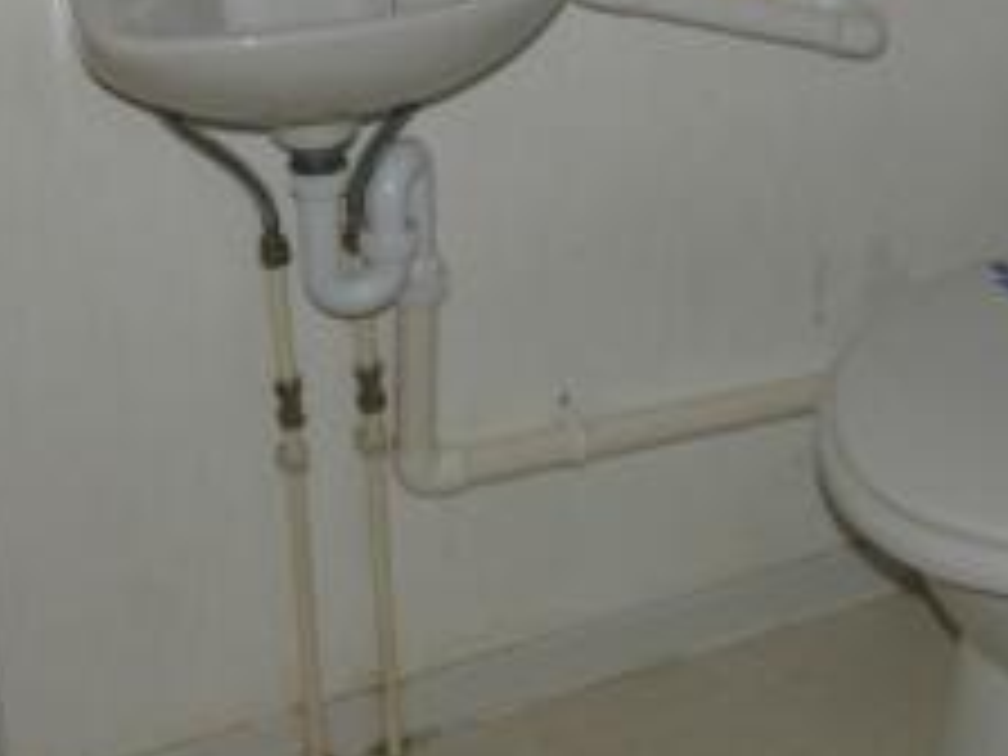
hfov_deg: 24.5
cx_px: 853
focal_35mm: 78
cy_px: -7
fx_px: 2271
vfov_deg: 18.4
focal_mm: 5.3
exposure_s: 1/125
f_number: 3.3
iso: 80
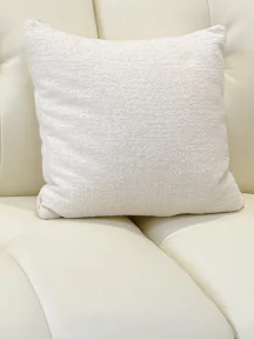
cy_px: -126
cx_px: -260
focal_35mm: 120
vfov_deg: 15.5
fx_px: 1174
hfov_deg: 11.2
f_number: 1.78
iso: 64
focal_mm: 6.76
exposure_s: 1/212
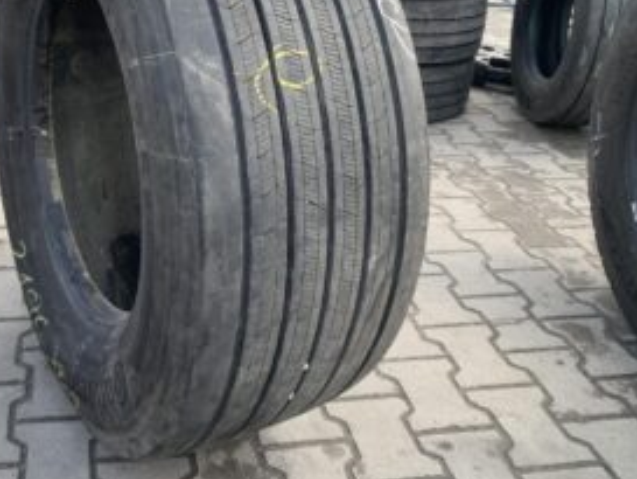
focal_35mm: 41
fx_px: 755
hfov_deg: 45.0
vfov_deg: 34.5
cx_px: 210
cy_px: 125
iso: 25
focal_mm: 4.25
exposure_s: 1/207
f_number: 1.8
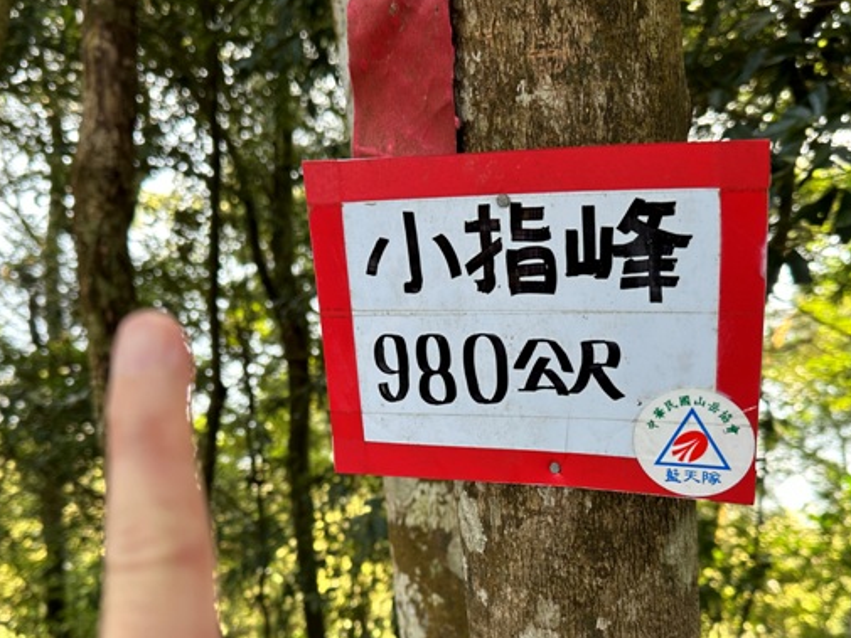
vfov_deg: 37.1
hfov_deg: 49.0
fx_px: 934
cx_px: 428
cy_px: 456
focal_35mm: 38
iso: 80
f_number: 1.78
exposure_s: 1/121
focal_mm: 6.86
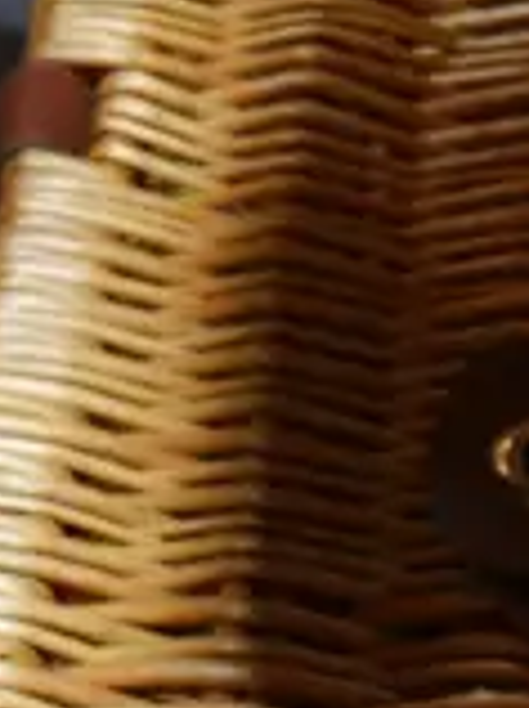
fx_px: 3718
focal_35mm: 182
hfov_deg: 7.9
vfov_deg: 10.4
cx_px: 845
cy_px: 1187
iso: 400
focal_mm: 14
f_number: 3.5
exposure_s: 1/60
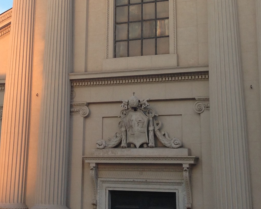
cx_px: 80
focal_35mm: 76
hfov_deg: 24.9
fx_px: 587
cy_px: 8
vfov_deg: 19.7
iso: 50
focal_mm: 4.12
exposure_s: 1/144
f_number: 2.4
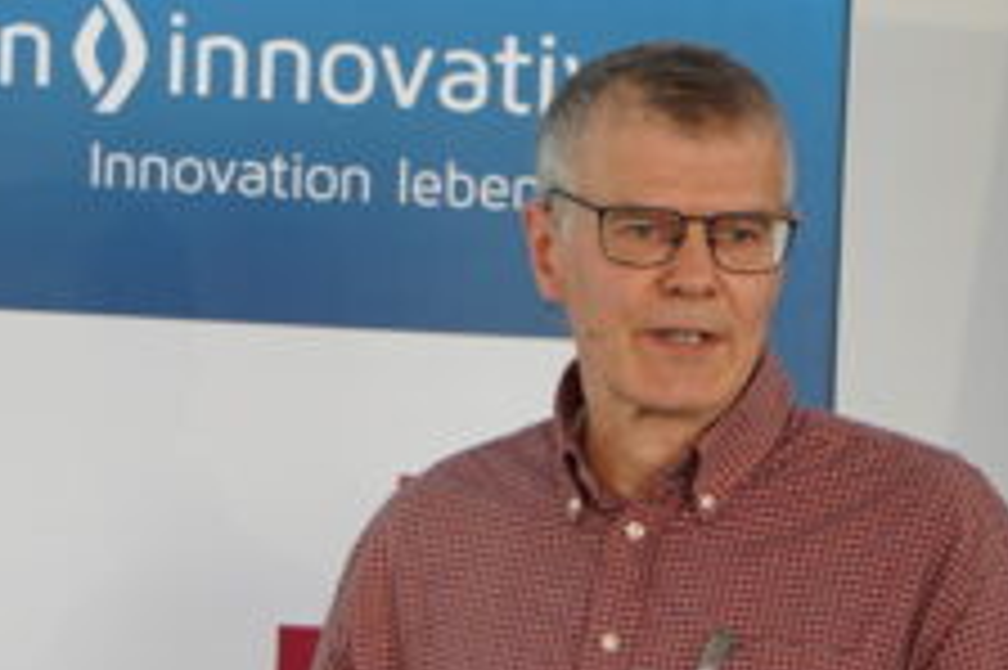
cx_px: 392
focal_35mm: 539
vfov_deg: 2.5
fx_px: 15080
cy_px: 859
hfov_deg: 3.8
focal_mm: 157
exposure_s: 1/250
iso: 800
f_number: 2.8
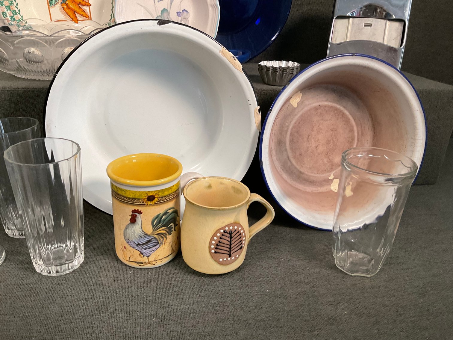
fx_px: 380
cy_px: 170
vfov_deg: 48.2
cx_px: 226
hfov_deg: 61.7
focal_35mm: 29
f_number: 1.8
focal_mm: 3
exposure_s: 1/60
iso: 125
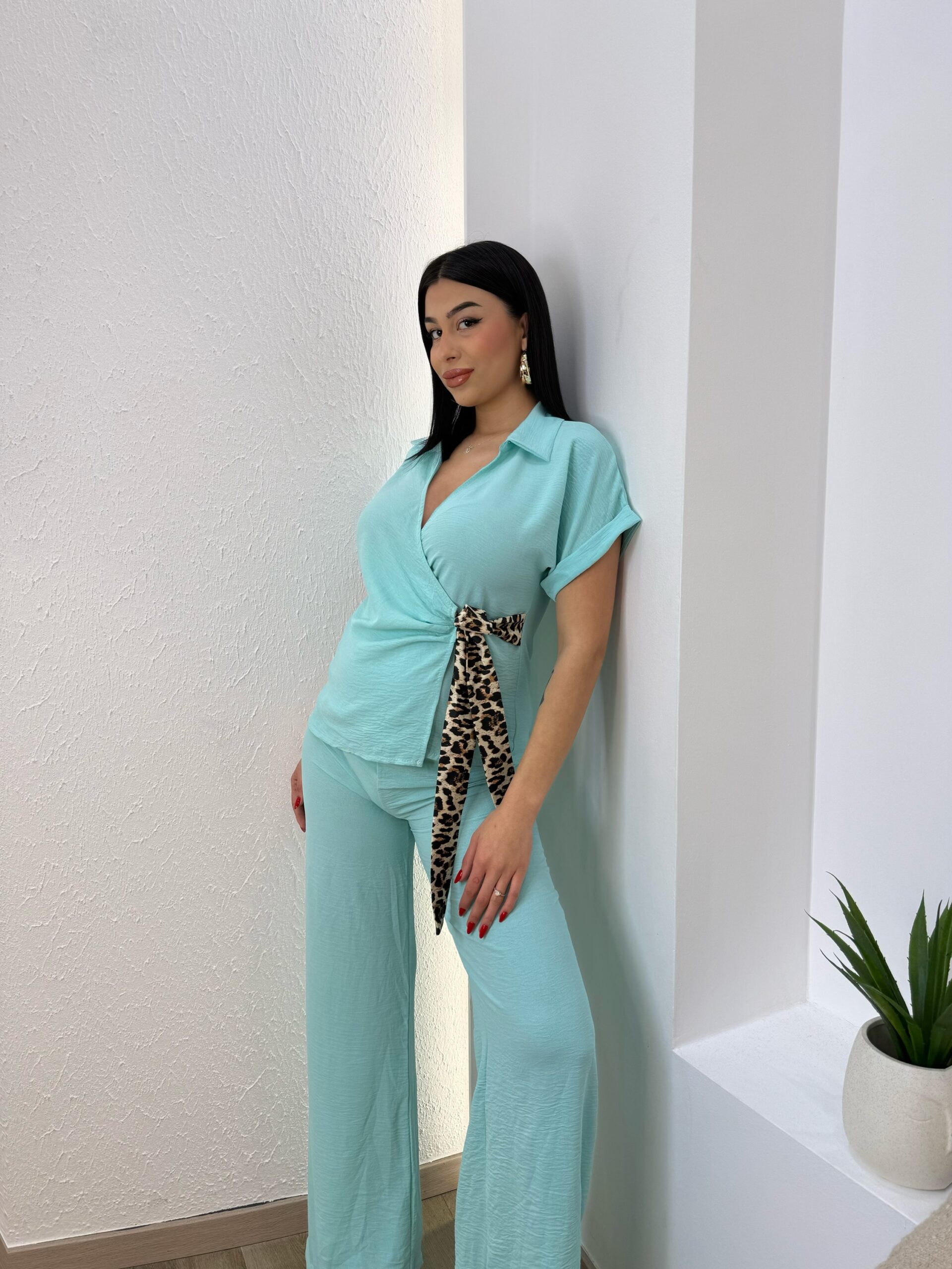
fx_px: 880
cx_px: 476
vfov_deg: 71.6
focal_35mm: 24
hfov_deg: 56.8
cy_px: 634
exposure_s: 1/166
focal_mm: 6.76
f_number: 1.78
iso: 64
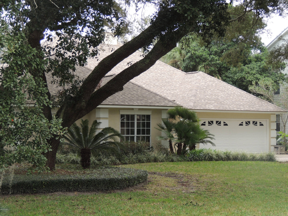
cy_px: 108
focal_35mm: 75
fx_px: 624
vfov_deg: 19.6
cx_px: 144
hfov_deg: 26.0
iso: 140
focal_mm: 13.3
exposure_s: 1/100
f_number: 3.9
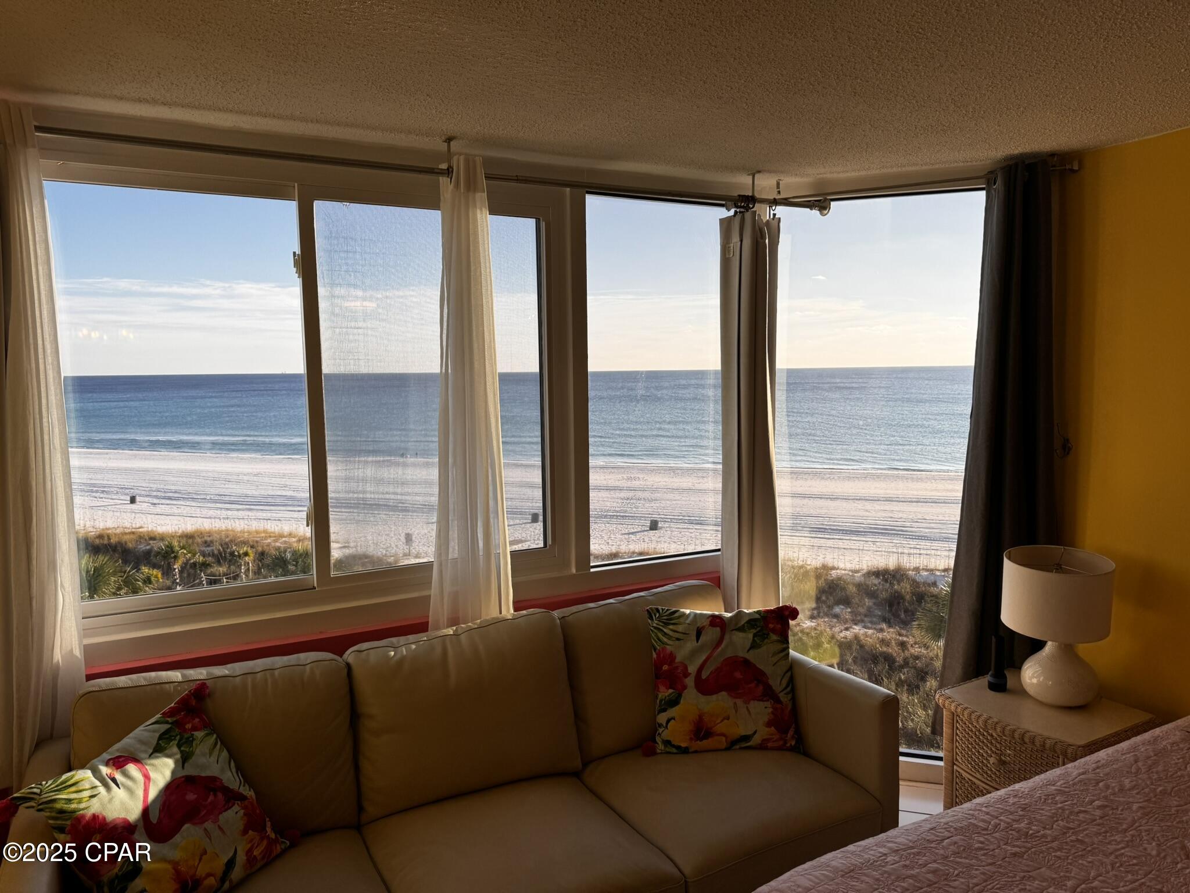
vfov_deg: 56.8
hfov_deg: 71.6
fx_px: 825
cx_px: 595
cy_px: 446
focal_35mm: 24
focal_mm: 6.76
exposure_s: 1/1456
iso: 80
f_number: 1.78
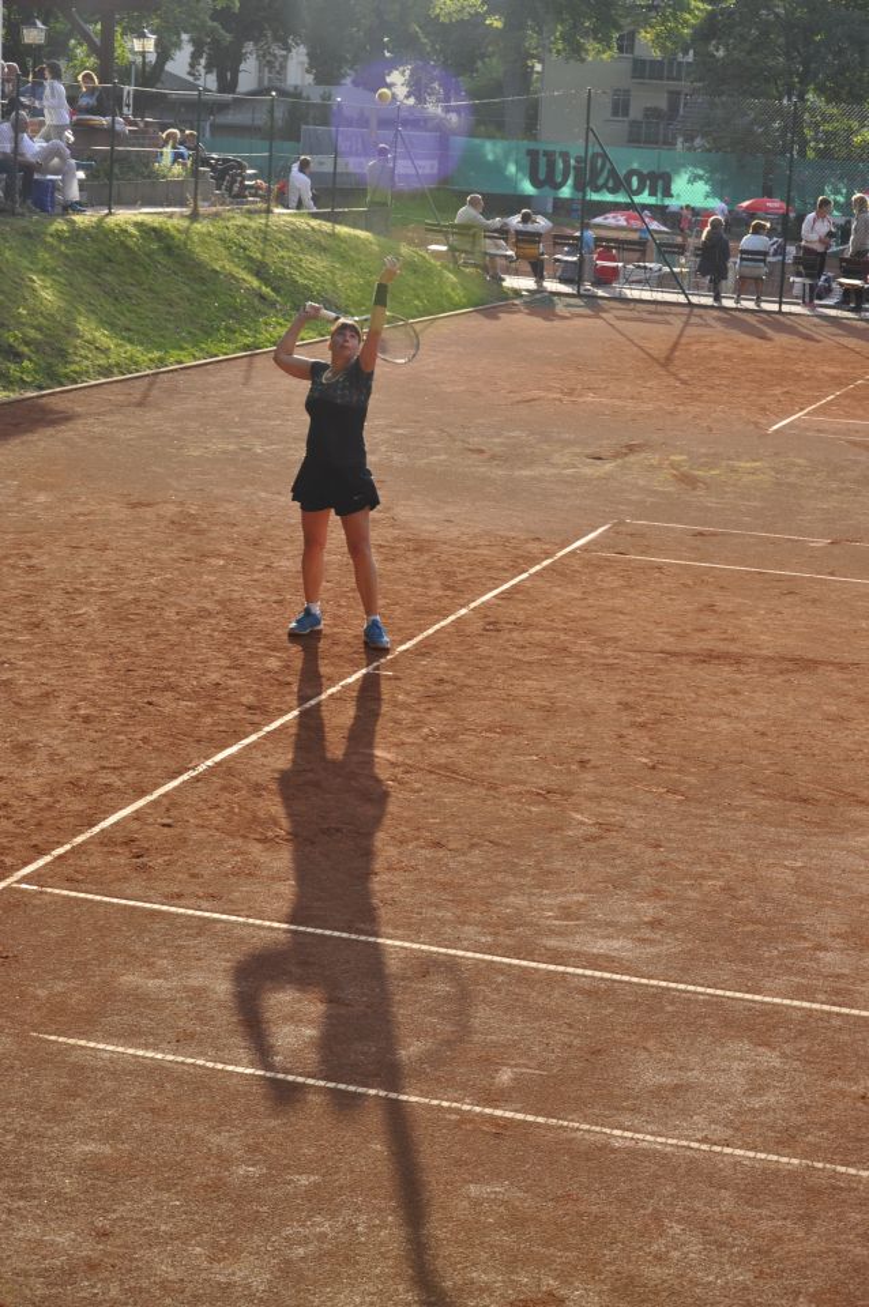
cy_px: 654
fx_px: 2612
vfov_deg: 28.1
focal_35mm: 72
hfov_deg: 18.9
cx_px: 434
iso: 200
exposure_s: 1/180
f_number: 6.7
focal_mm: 48
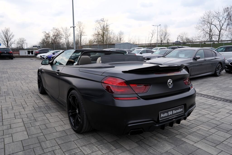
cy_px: 78
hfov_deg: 69.4
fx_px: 168
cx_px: 116
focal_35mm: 26
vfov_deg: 49.6
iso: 100
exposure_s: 1/200
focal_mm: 26
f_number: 7.1
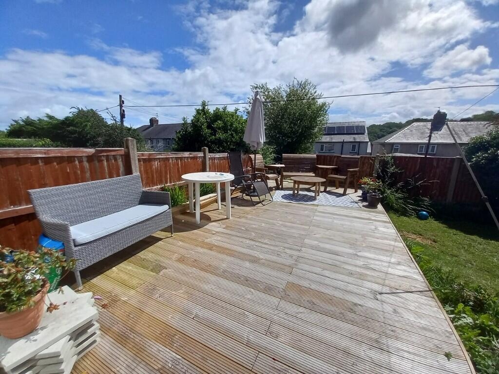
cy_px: 187
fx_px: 187
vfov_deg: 89.9
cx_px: 250
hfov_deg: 106.2
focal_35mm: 13
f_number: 2.2
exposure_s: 1/1795
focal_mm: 1.13
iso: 50
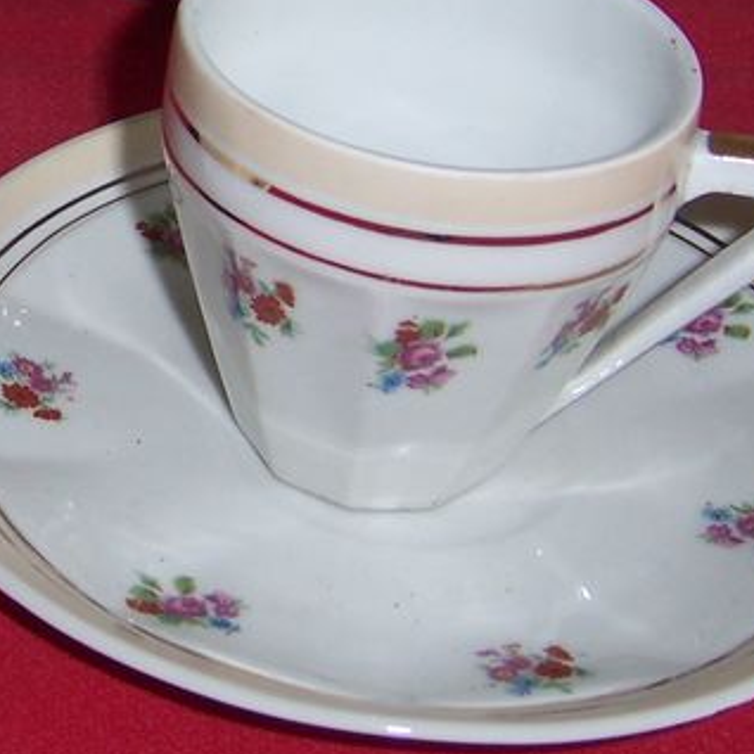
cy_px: 66
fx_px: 2464
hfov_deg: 16.8
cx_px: -111
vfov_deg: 17.1
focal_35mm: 100
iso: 80
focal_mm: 6.2
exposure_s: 1/60
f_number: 2.8
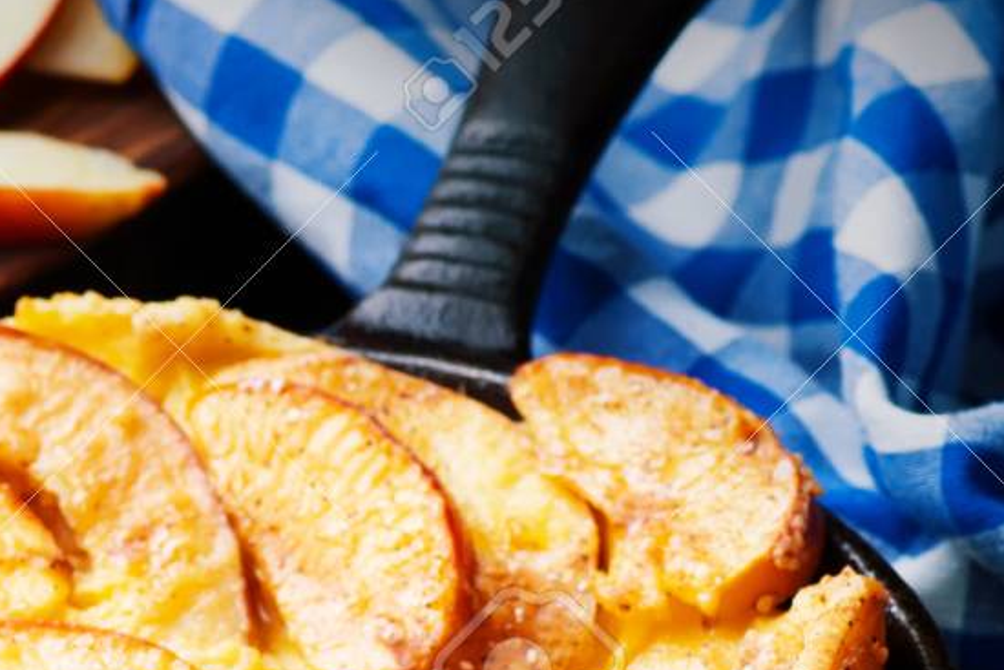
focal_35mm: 372
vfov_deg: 3.7
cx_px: 179
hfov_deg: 5.5
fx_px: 10382
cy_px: 608
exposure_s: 1/125
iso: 100
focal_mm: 105
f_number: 8
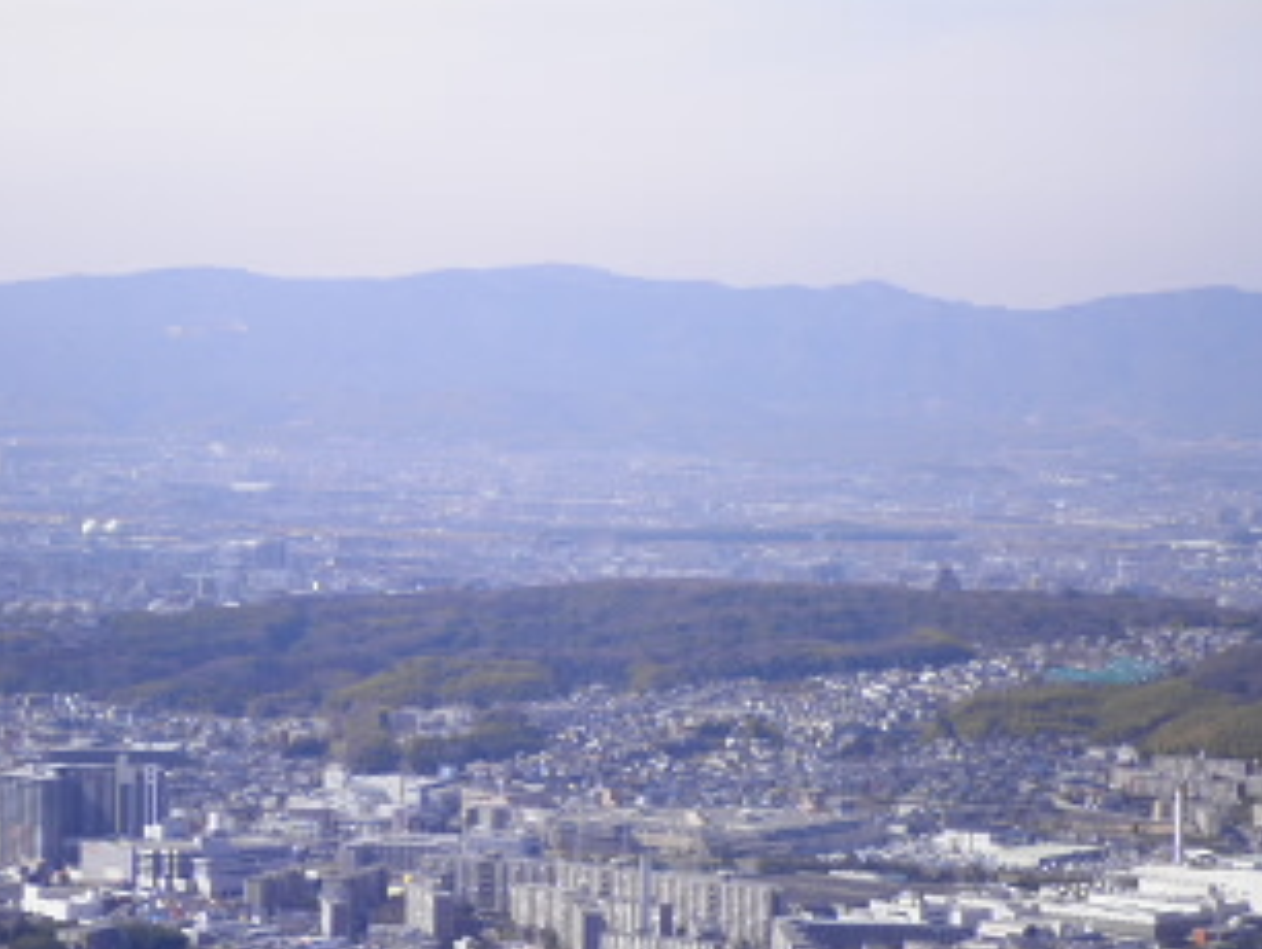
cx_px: 544
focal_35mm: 141
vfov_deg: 10.5
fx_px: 5144
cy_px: 615
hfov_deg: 14.0
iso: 64
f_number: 5.9
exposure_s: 1/250
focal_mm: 19.6
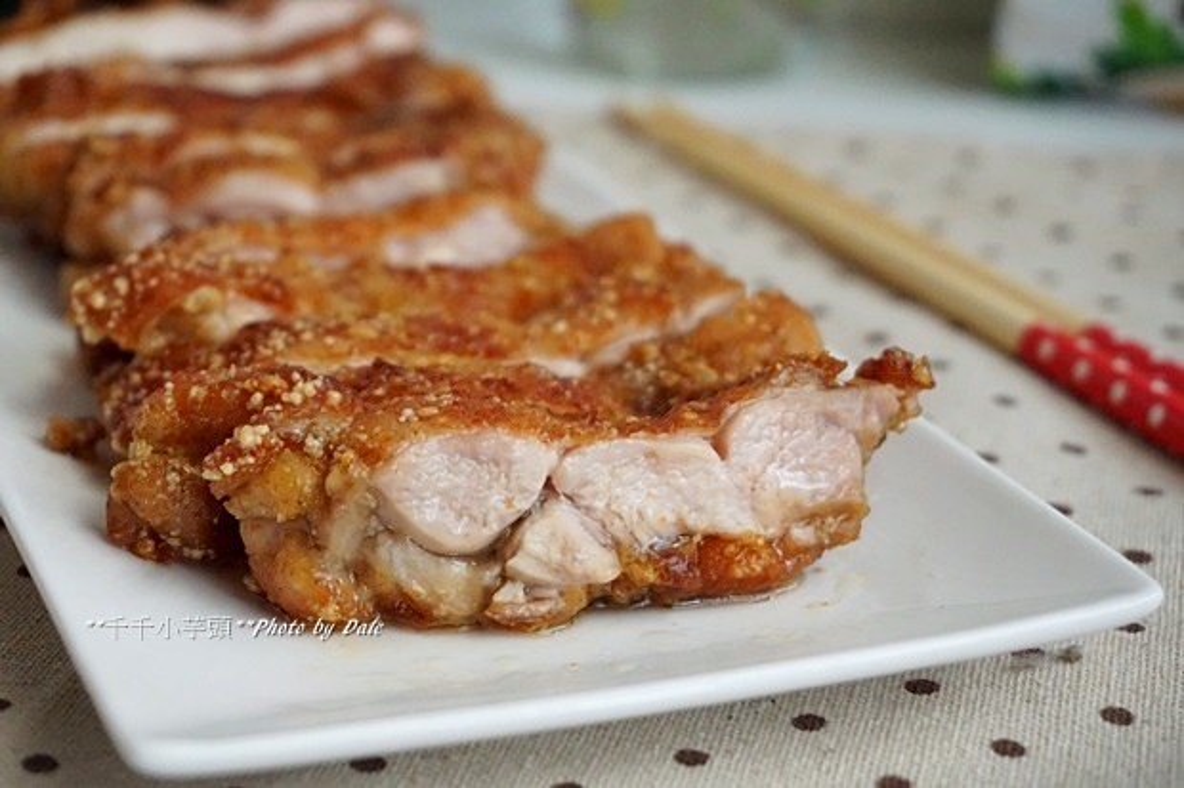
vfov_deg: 18.2
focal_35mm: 75
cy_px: 394
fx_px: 2466
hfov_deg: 27.0
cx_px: 592
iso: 3200
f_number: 5.6
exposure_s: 1/160
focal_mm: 50
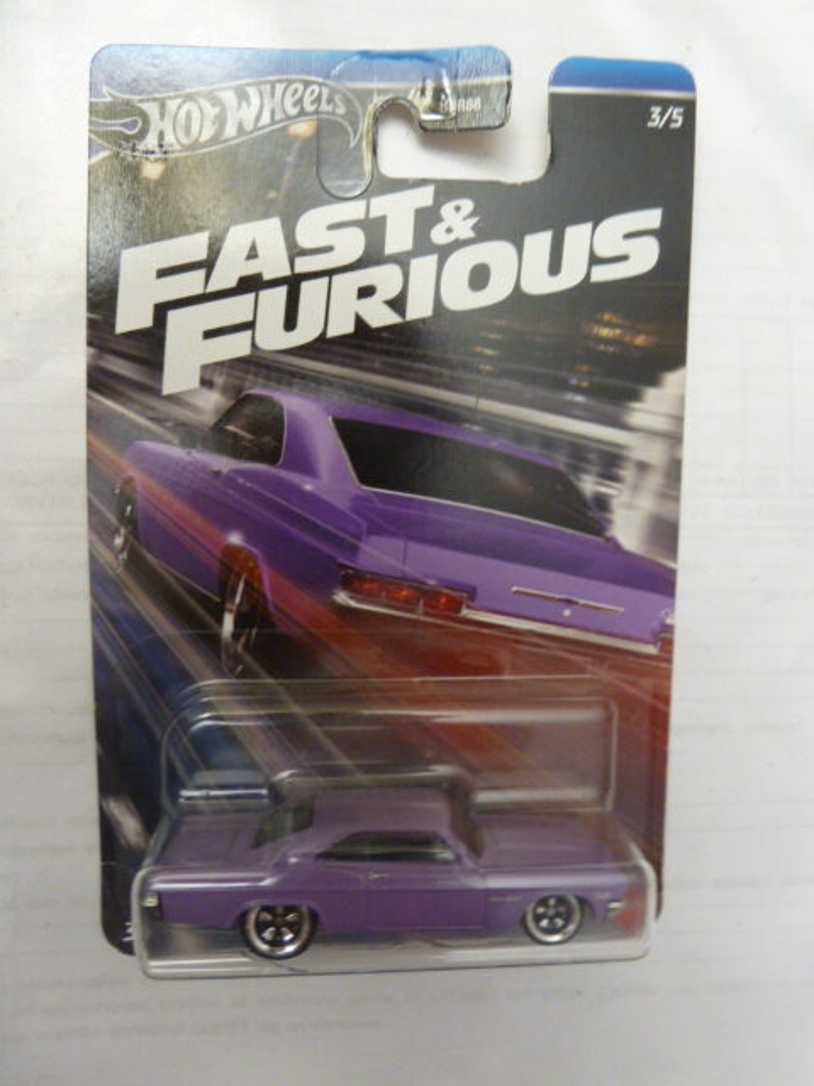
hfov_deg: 54.9
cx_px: 407
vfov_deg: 69.4
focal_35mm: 25
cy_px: 543
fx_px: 784
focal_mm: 4.1
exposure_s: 1/20
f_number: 3.3
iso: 400
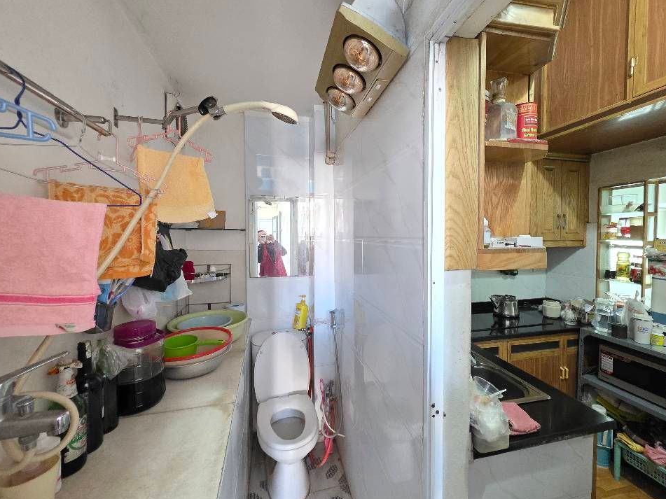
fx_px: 269
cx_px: 340
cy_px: 244
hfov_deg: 102.1
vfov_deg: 85.6
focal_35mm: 14
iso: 1000
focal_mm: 2.2
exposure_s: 1/33.4
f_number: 1.9
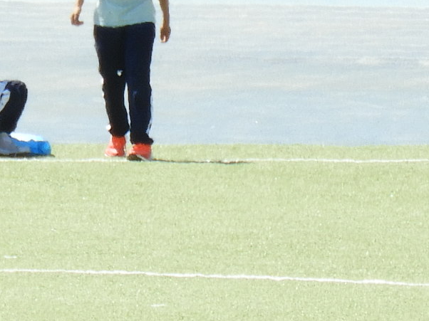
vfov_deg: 0.8
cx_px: 11
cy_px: -321
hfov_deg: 1.0
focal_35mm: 1952
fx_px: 24182
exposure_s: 1/250
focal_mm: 64.5
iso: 100
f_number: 5.6
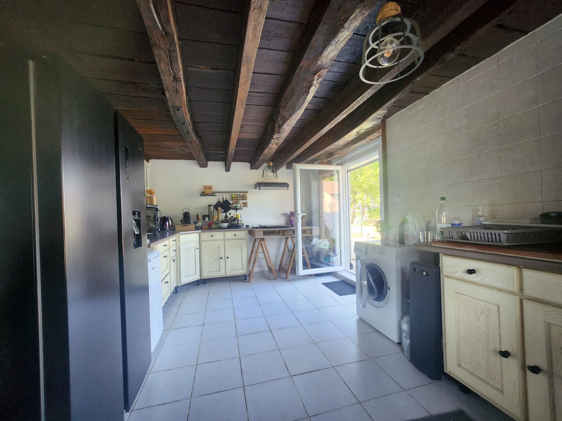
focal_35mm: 13
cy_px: 210
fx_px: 211
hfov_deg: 106.2
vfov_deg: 89.9
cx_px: 281
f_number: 2.2
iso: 200
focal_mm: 1.74
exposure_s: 1/50
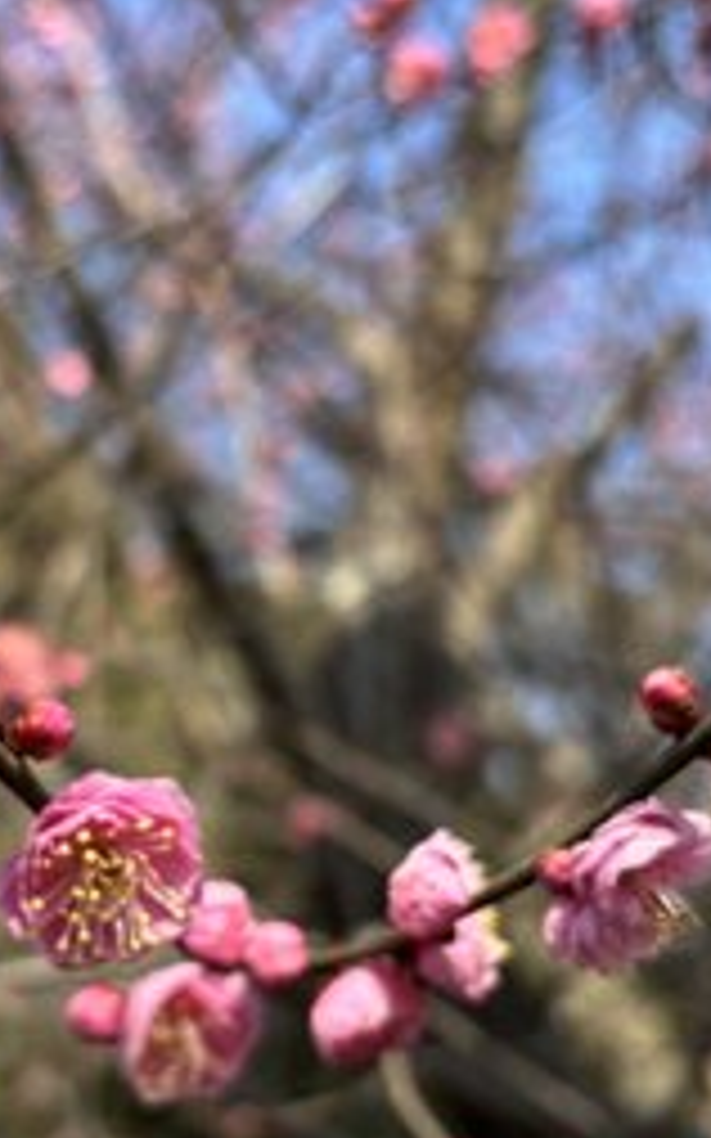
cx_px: 158
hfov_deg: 25.9
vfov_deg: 40.8
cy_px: 715
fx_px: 1520
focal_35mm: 49
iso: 50
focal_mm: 5.96
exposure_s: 1/1152
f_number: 1.6
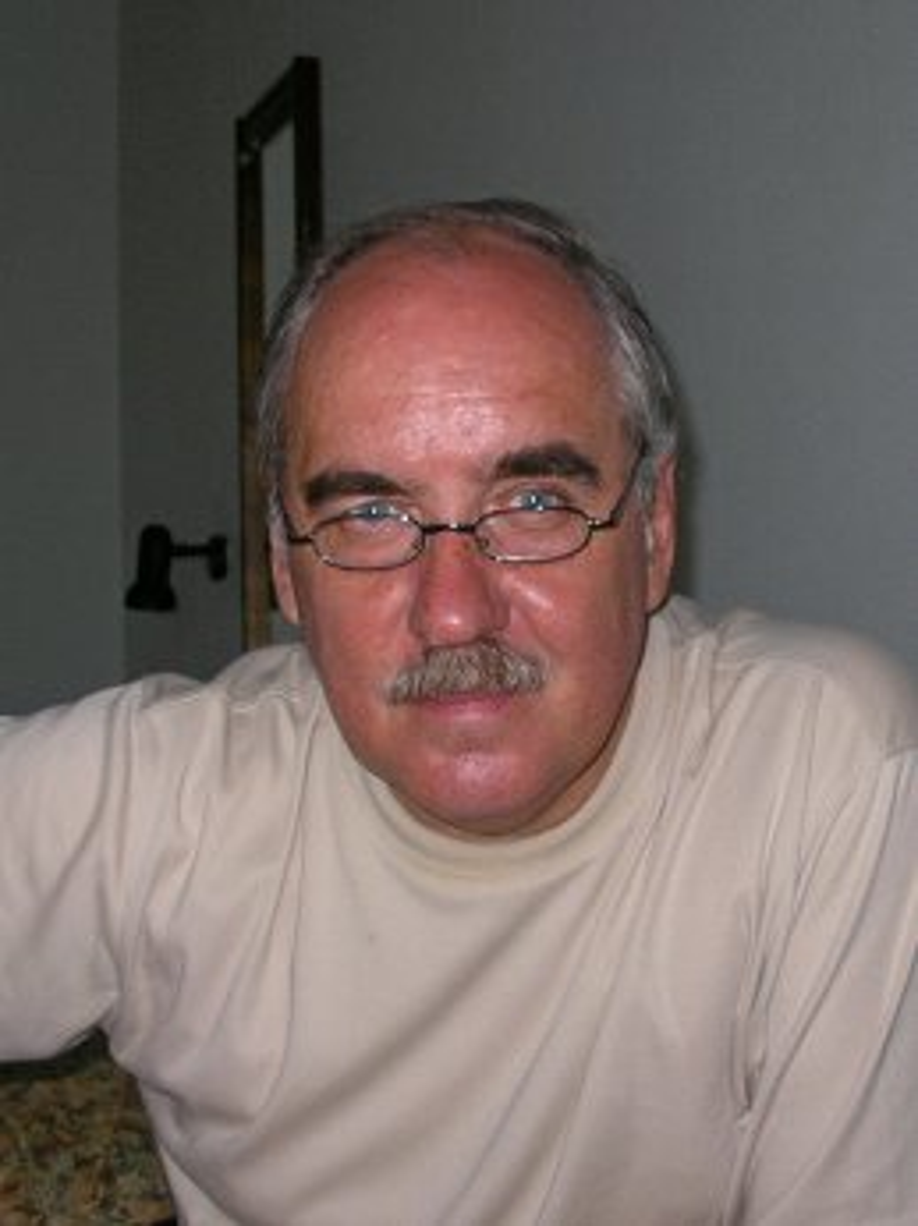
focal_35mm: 38
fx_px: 1345
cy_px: 613
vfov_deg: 49.0
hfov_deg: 37.7
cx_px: 459
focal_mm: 5.8
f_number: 4.1
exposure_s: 1/60
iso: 50
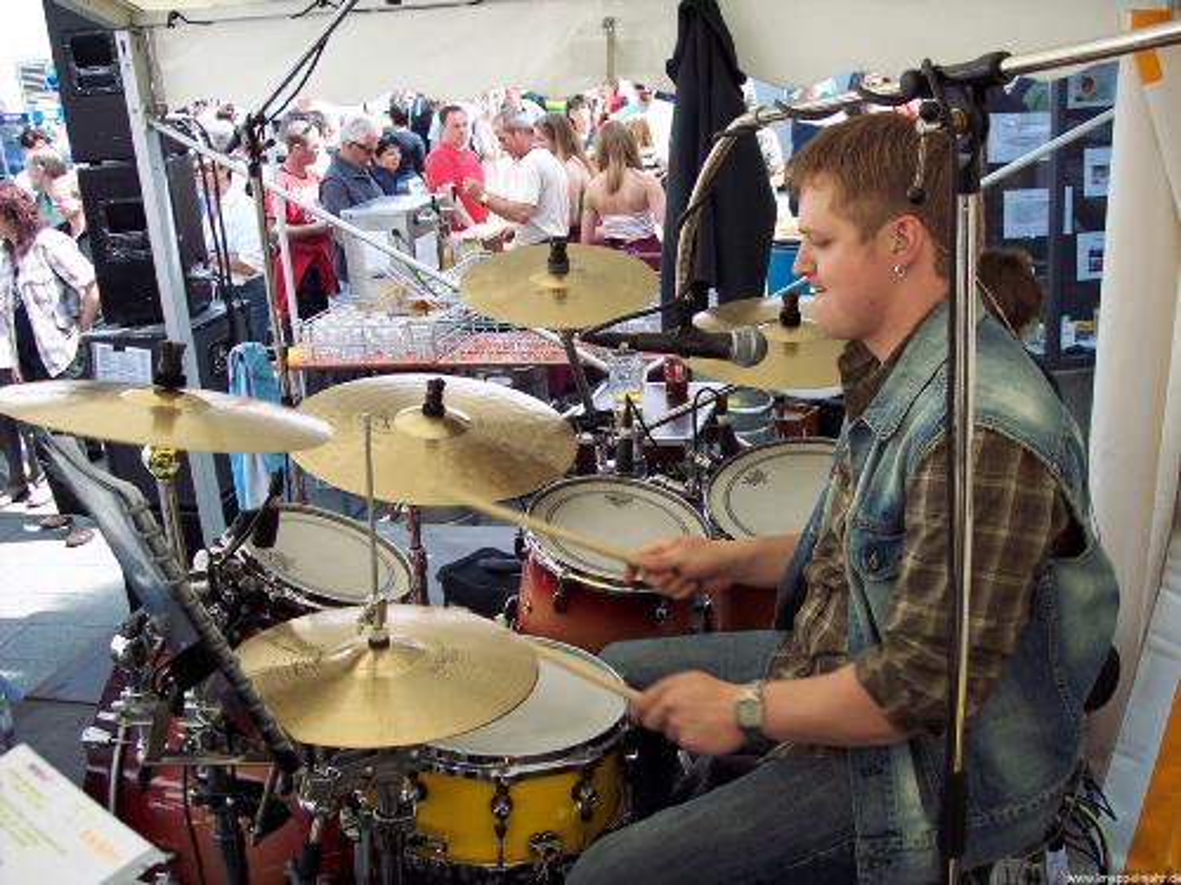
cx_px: 590
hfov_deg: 47.9
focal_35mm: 39
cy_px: 442
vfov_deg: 36.8
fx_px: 1331
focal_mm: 8
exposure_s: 1/180
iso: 100
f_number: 3.4
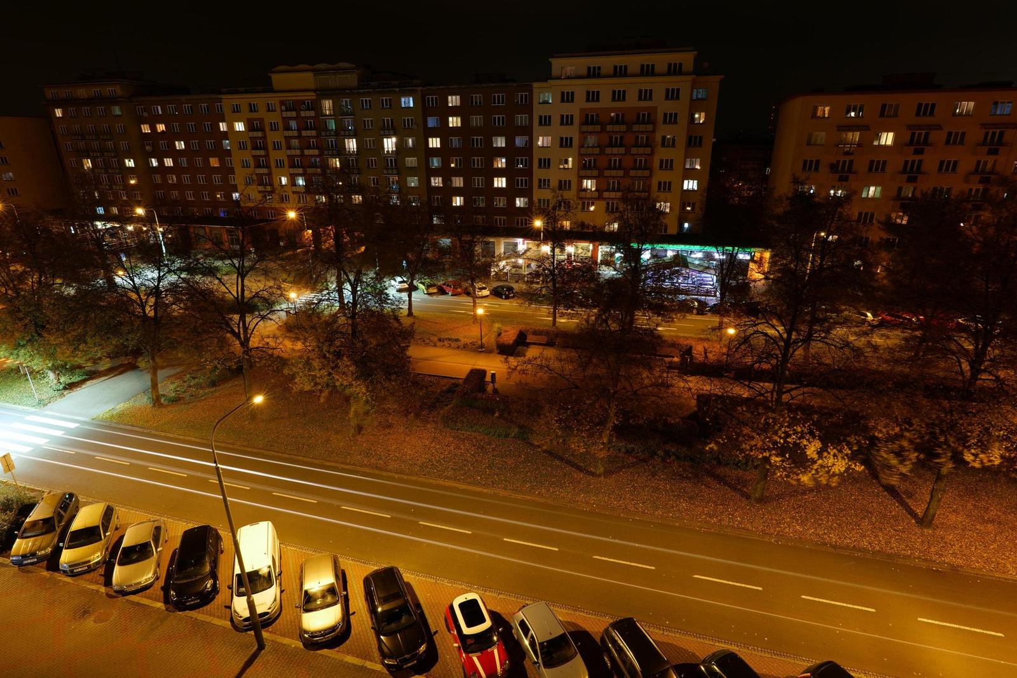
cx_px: 508
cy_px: 339
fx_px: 509
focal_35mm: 18
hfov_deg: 90.0
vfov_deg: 67.4
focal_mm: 18
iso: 100
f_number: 10
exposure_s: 40
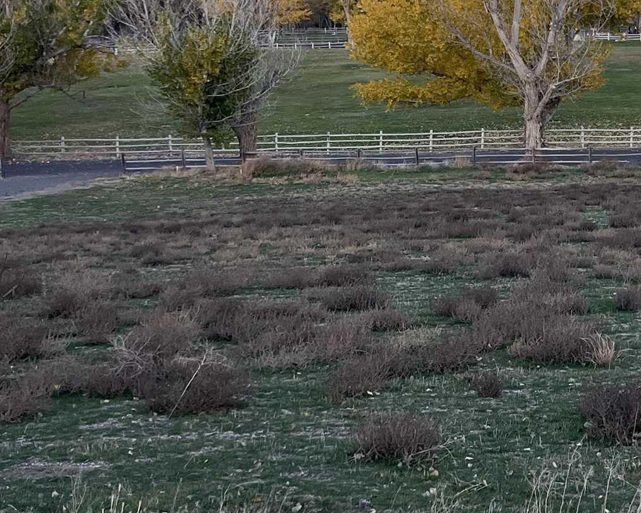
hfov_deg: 23.5
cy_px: 75
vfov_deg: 19.6
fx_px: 1461
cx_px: 668
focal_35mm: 77
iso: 125
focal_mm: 5.7
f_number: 1.5
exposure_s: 1/111
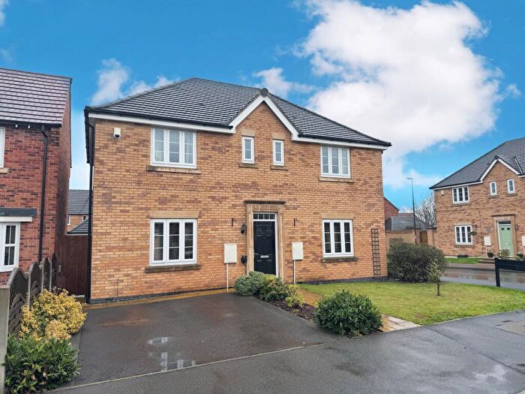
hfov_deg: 71.6
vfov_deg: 56.8
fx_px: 364
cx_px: 262
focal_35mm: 24
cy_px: 197
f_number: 1.78
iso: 80
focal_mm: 6.76
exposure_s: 1/831
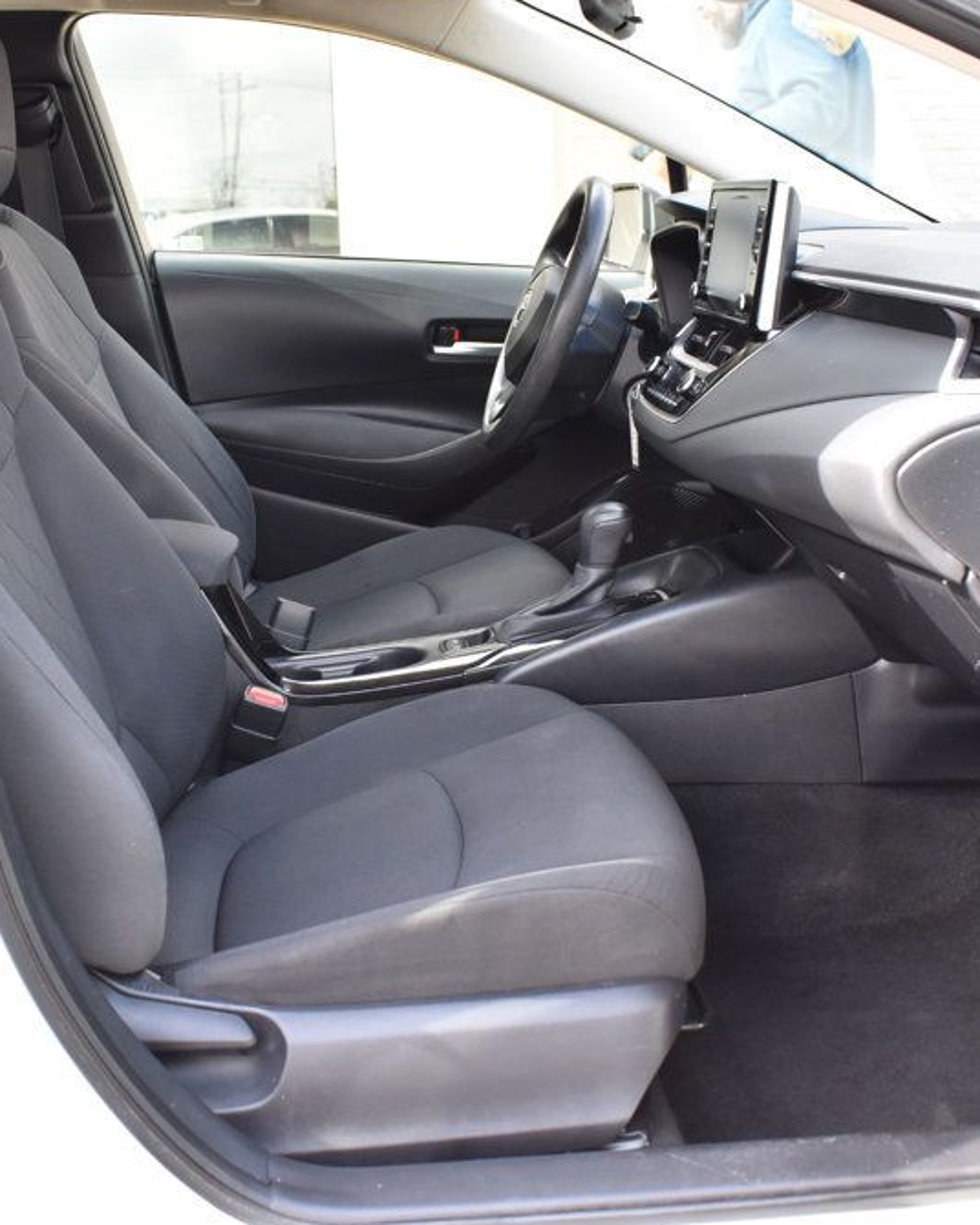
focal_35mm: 43
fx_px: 1559
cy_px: 603
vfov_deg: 42.9
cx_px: 499
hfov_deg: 34.9
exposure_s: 1/125
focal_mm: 20
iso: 450
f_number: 5.6
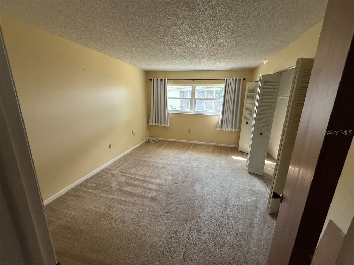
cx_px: 177
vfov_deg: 85.7
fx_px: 143
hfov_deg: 102.1
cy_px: 132
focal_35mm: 14
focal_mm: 2.22
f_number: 2.2
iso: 200
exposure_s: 1/99
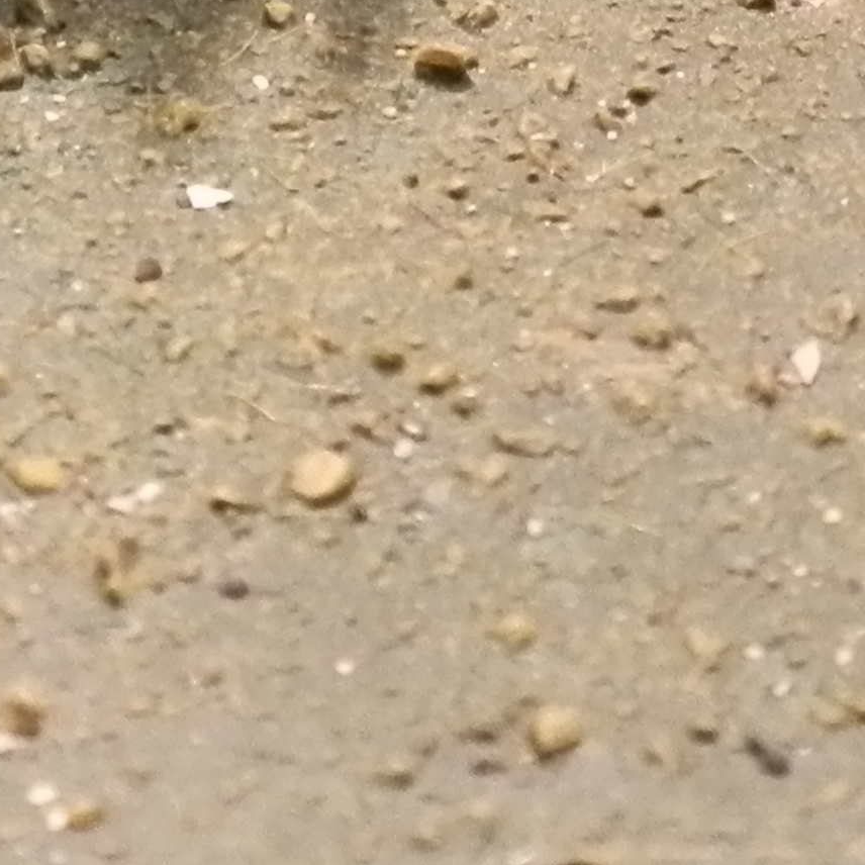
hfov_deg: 14.0
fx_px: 3506
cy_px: -742
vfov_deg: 12.7
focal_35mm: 124
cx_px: 606
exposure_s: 1/50
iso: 400
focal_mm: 5
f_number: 3.1
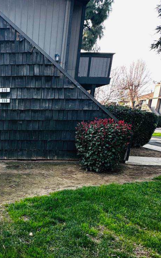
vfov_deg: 61.1
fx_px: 211
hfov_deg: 37.0
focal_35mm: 30
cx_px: -4
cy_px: 176
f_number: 2.2
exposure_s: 1/99
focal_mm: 2.22
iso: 50
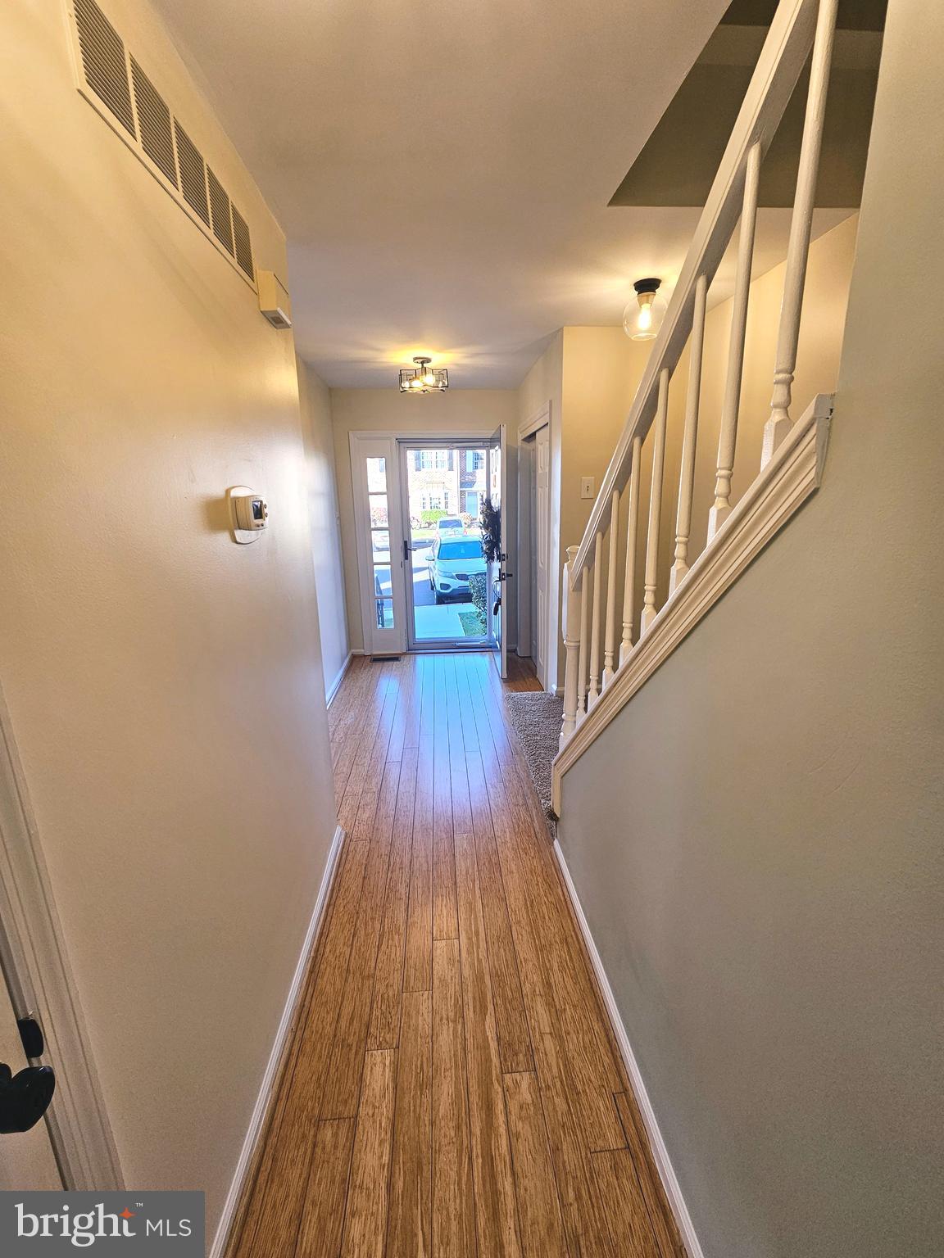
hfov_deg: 89.9
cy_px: 629
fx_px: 473
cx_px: 472
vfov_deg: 106.2
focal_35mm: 13
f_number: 2.2
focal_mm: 2.2
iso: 64
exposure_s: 1/60
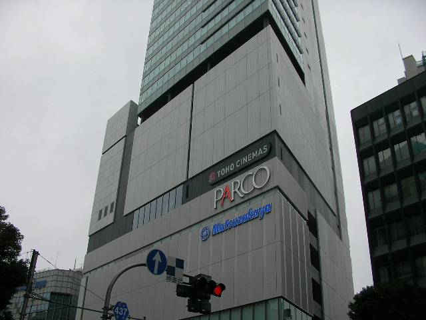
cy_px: 160
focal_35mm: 38
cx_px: 213
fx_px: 468
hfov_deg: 49.0
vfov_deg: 37.7
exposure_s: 1/274
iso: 50
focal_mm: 5.8
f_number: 3.5
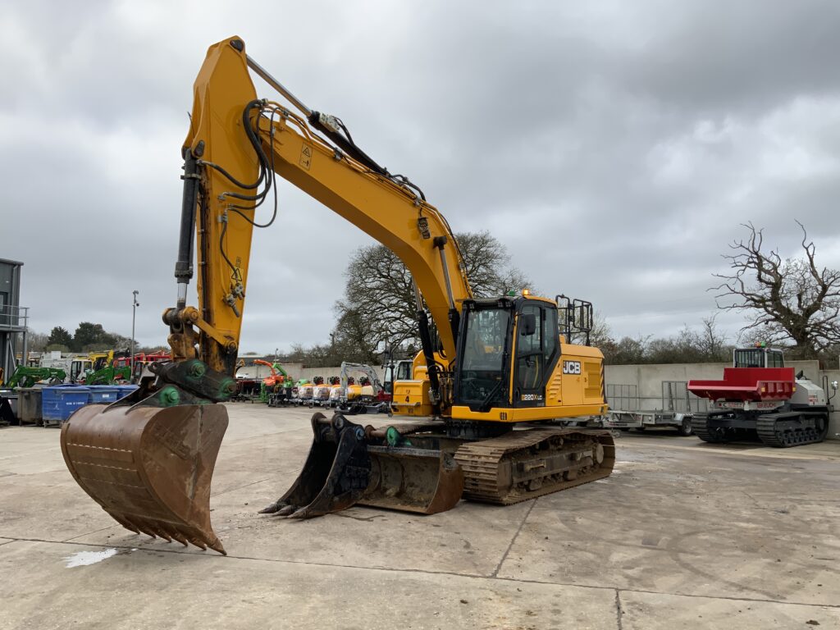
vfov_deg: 48.2
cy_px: 315
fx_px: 704
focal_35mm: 29
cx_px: 420
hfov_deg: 61.7
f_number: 1.8
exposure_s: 1/606
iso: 16
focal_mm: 3
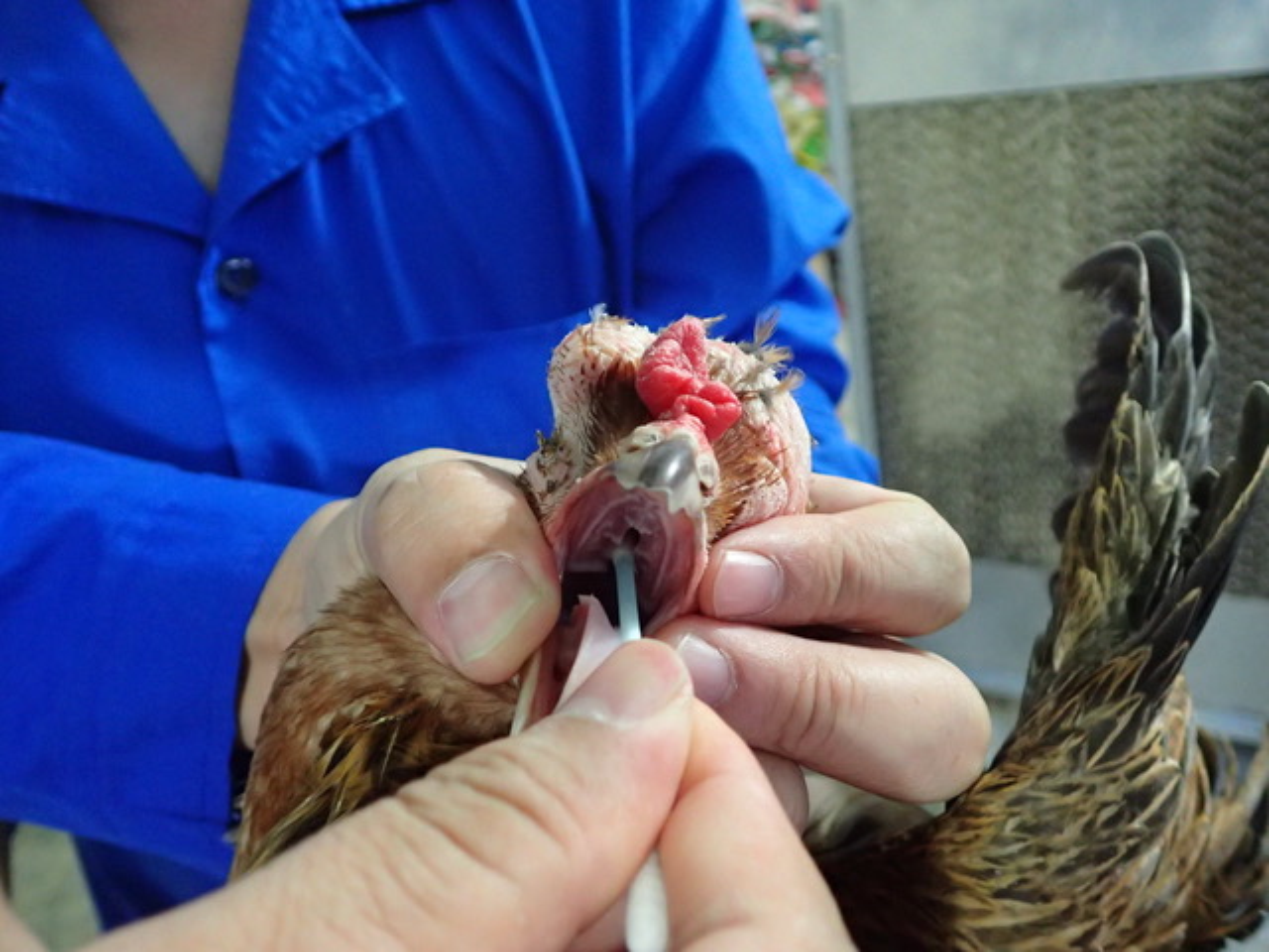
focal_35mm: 30
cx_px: 634
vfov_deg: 46.8
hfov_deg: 60.0
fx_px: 1100
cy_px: 476
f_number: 2.3
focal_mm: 5.5
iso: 800
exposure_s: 1/20
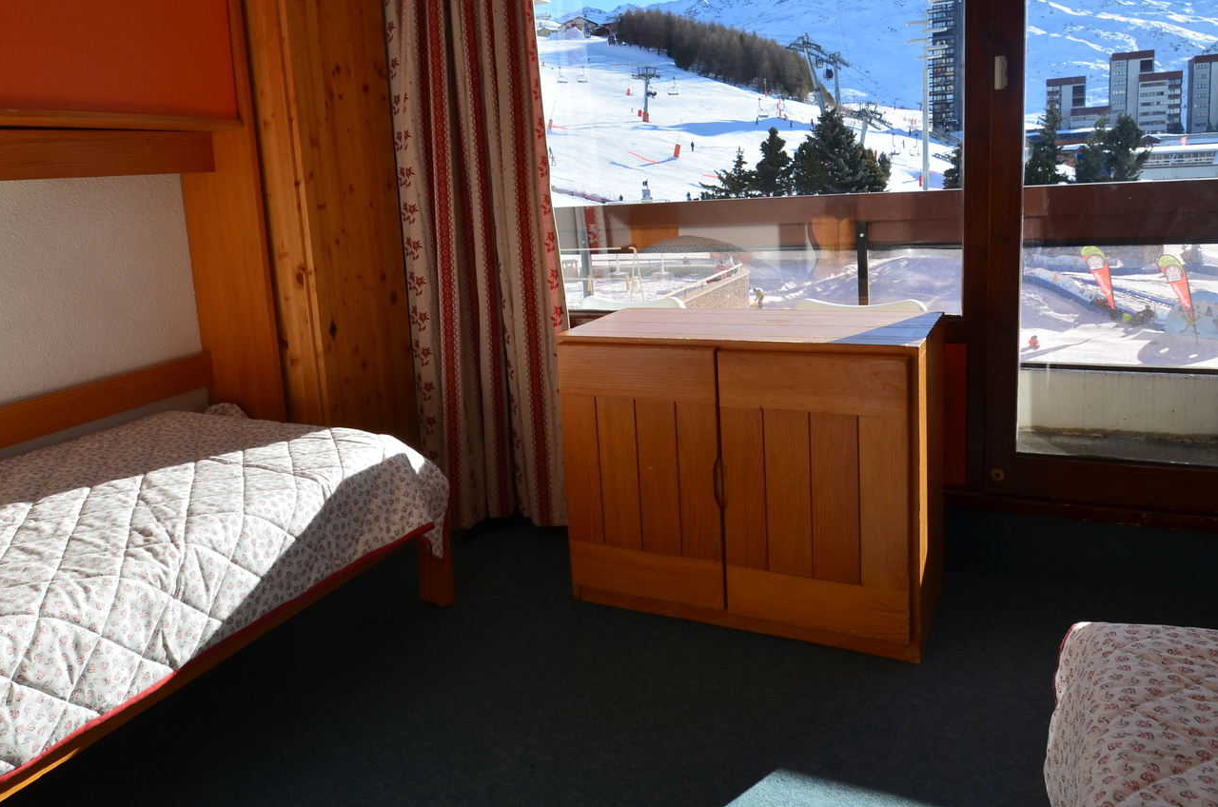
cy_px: 294
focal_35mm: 27
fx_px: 912
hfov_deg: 67.2
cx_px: 530
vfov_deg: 47.2
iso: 200
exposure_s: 1/320
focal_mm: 12
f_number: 10
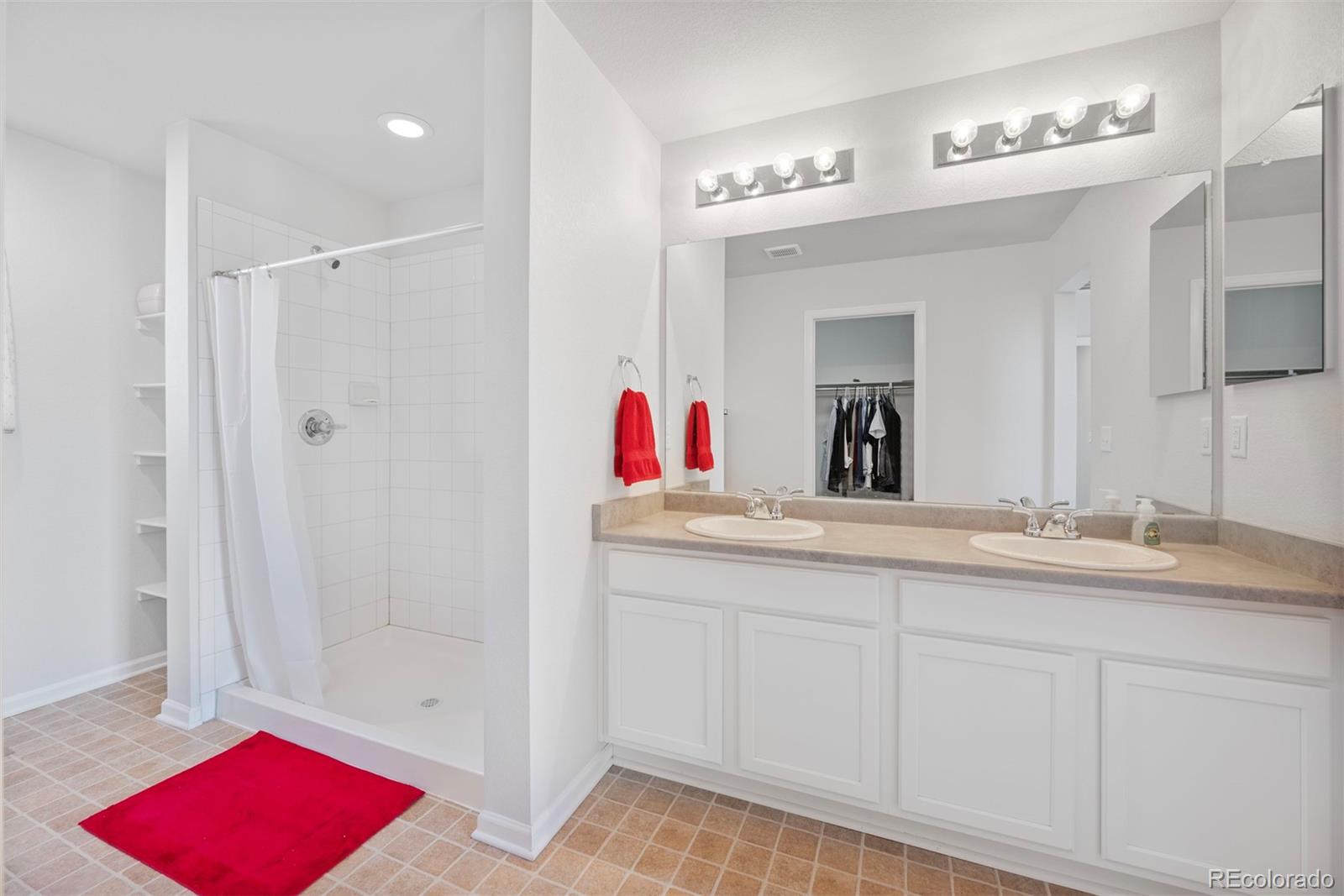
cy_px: 448
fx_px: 523
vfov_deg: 81.2
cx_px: 672
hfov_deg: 104.2
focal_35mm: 14
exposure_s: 1/13
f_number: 7.1
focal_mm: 14
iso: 100
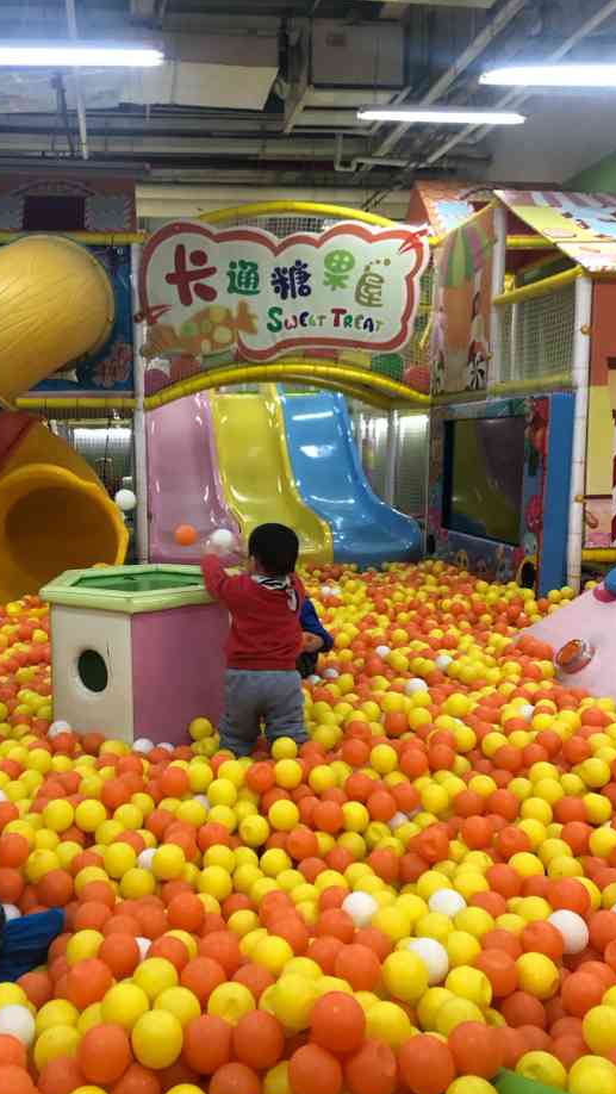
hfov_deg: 37.5
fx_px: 899
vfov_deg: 62.6
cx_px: 217
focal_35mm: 31
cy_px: 555
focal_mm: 4
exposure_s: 1/17
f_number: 1.8
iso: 80
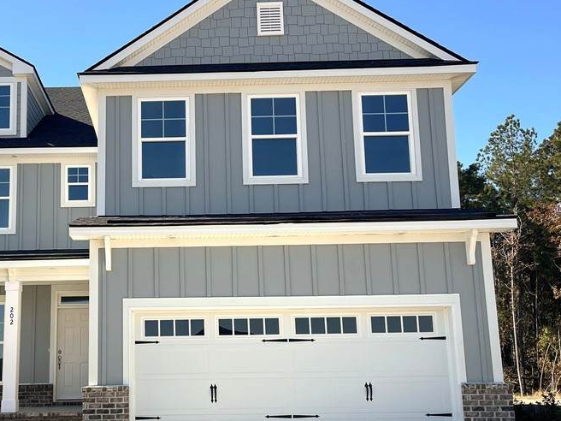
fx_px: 632
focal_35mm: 39
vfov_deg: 36.6
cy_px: 264
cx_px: 161
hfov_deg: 46.6
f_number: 1.6
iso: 32
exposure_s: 1/2857
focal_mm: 5.1
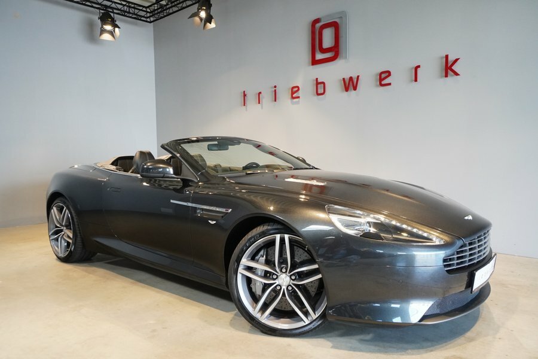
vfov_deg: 47.9
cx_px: 269
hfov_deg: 67.4
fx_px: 403
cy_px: 180
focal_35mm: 27
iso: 2000
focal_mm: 18
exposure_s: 1/50
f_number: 5.6
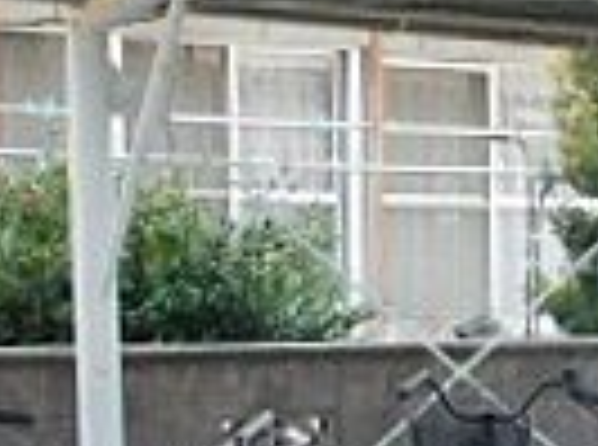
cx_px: 1030
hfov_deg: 15.6
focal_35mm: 111
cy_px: 478
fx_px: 1912
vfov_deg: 13.1
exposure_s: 1/125
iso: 125
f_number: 3
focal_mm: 4
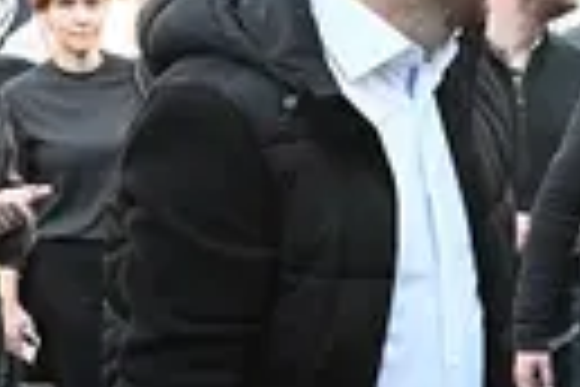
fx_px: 3013
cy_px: 263
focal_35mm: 187
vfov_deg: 7.3
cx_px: 805
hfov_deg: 10.7
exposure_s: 1/500
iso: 2000
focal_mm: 37
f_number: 5.6
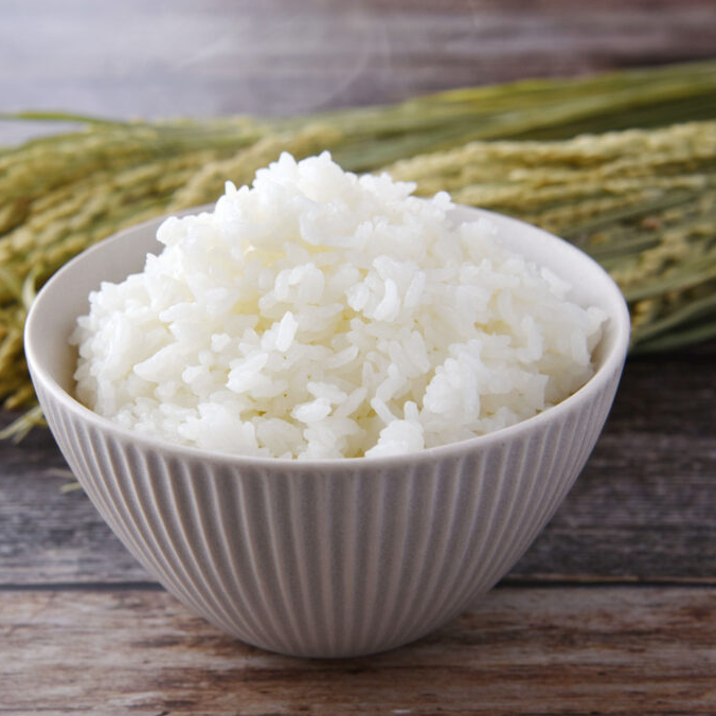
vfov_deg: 25.7
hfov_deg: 25.7
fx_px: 1568
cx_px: 317
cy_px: 361
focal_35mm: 67
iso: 200
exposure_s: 1.6
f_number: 10
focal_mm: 52
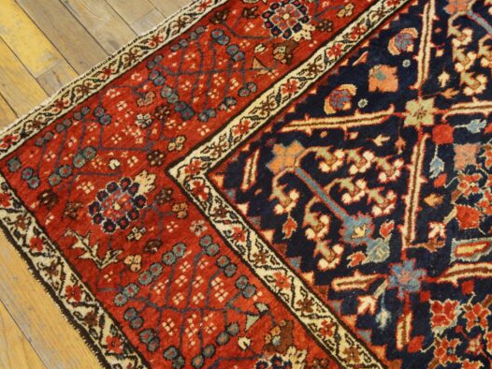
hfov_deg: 53.1
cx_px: 280
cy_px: 185
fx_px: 491
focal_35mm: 35
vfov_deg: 41.2
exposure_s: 1/60
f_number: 4
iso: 1250
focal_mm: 21
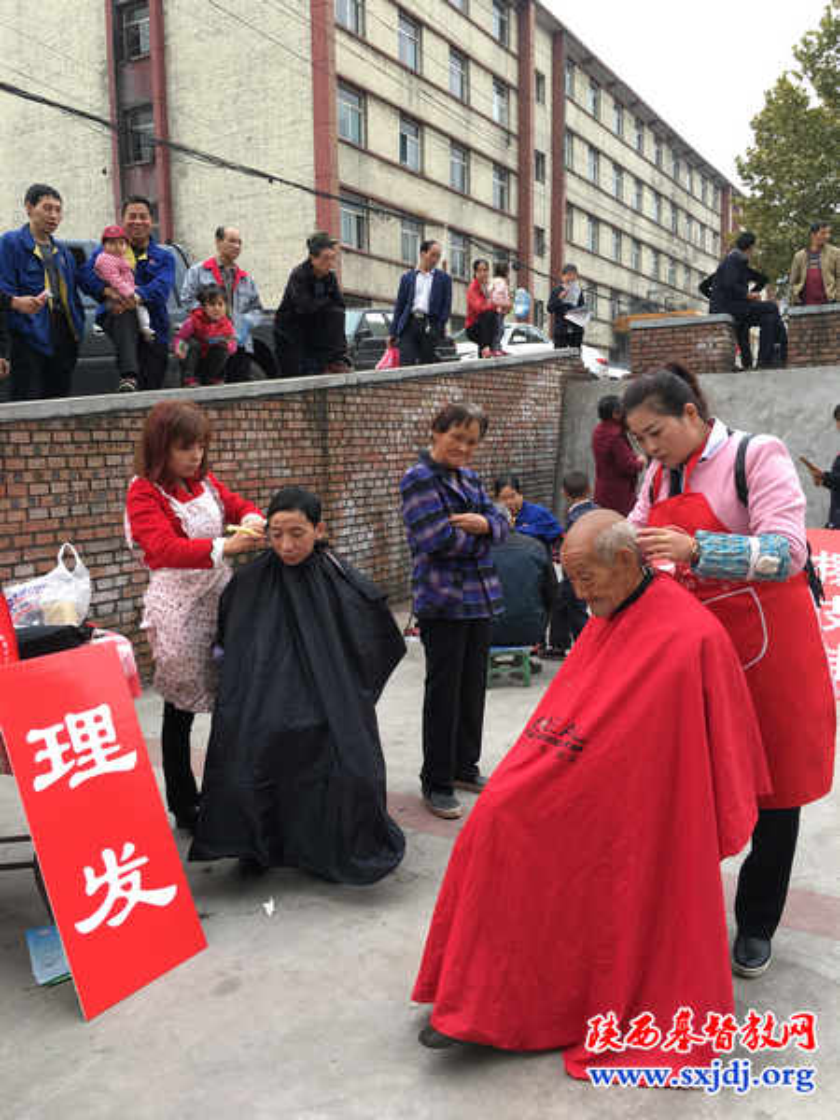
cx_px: 420
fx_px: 938
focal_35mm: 29
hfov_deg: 48.2
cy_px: 560
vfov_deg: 61.7
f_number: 2.2
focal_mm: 4.15
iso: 25
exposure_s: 1/123
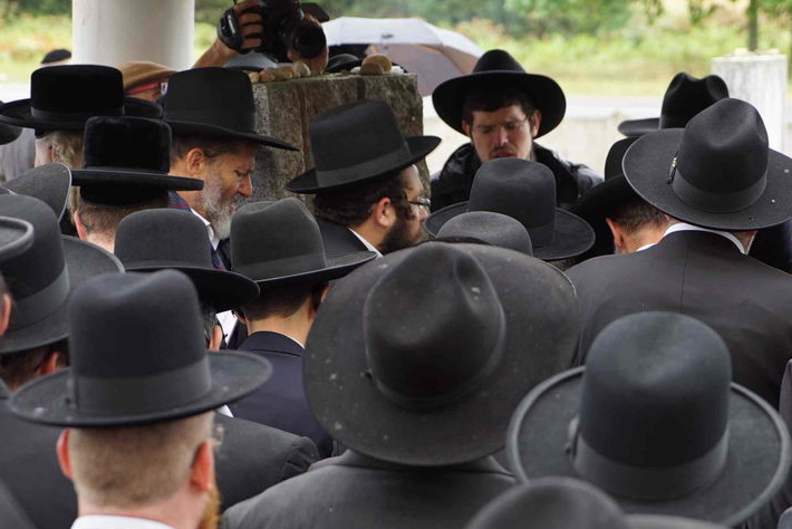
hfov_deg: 14.8
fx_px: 3037
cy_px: 245
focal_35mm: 138
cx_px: 547
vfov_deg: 9.9
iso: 125
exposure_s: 1/80
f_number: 4
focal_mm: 70
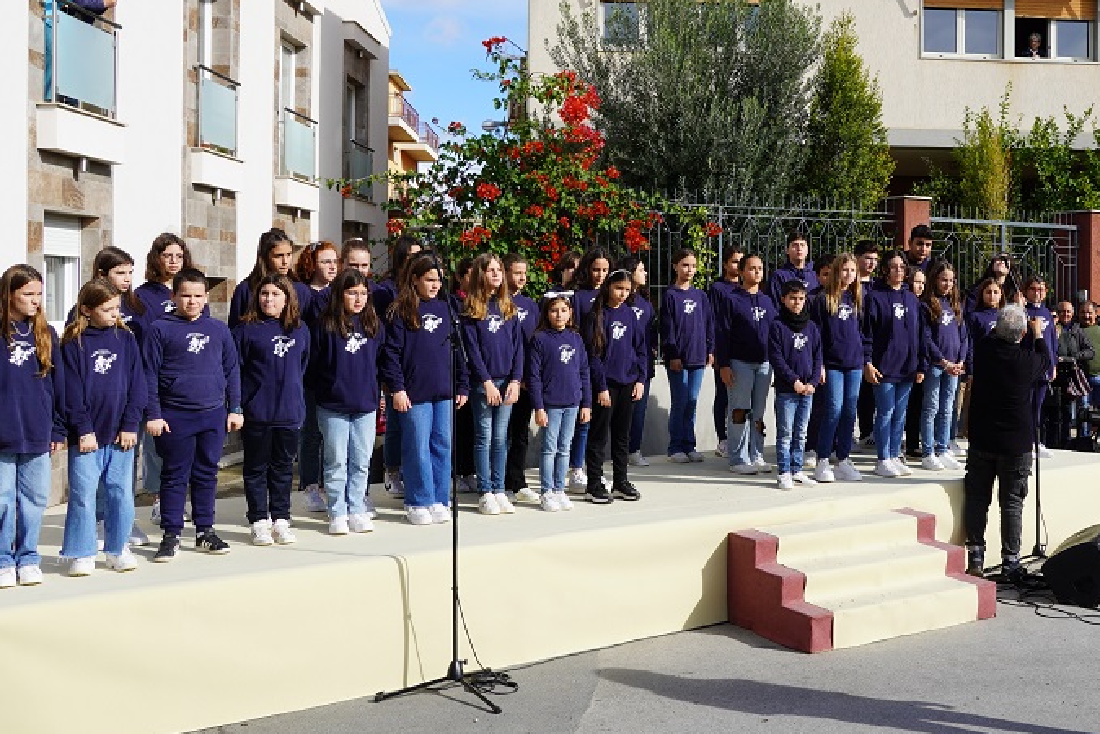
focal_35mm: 40
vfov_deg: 33.3
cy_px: 300
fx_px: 1222
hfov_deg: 48.0
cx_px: 683
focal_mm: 18
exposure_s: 1/160
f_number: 10
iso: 100
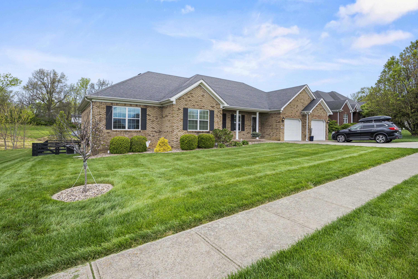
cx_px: 209
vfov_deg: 70.4
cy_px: 140
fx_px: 197
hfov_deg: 93.3
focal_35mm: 17
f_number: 4.5
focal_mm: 17
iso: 200
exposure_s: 1/500
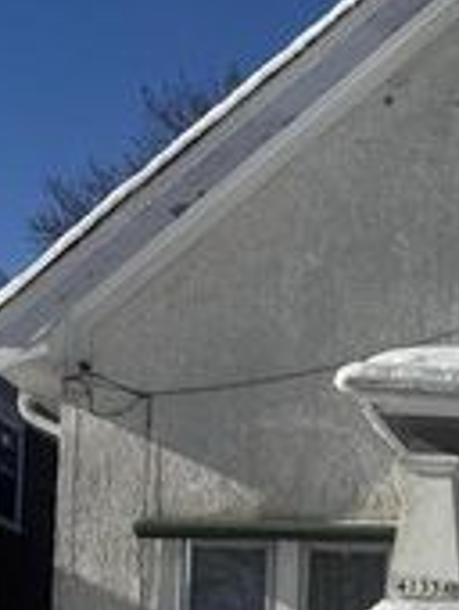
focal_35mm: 94
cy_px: 702
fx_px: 1658
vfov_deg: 19.8
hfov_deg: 14.5
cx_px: 732
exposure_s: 1/12346
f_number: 1.78
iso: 80
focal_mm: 6.76
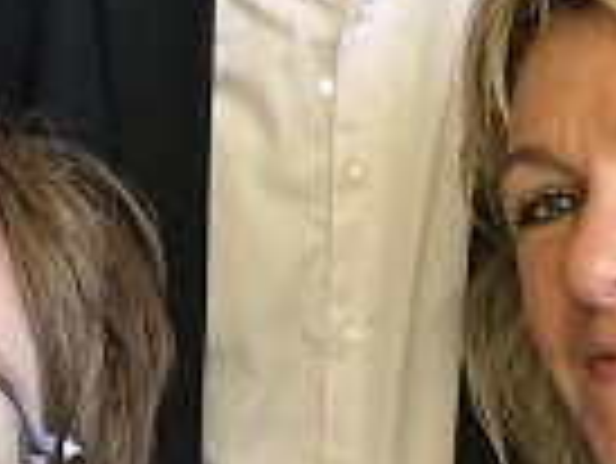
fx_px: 1924
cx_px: 229
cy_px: 72
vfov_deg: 13.6
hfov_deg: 18.2
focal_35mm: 108
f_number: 2.2
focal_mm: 2.87
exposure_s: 1/33
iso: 125
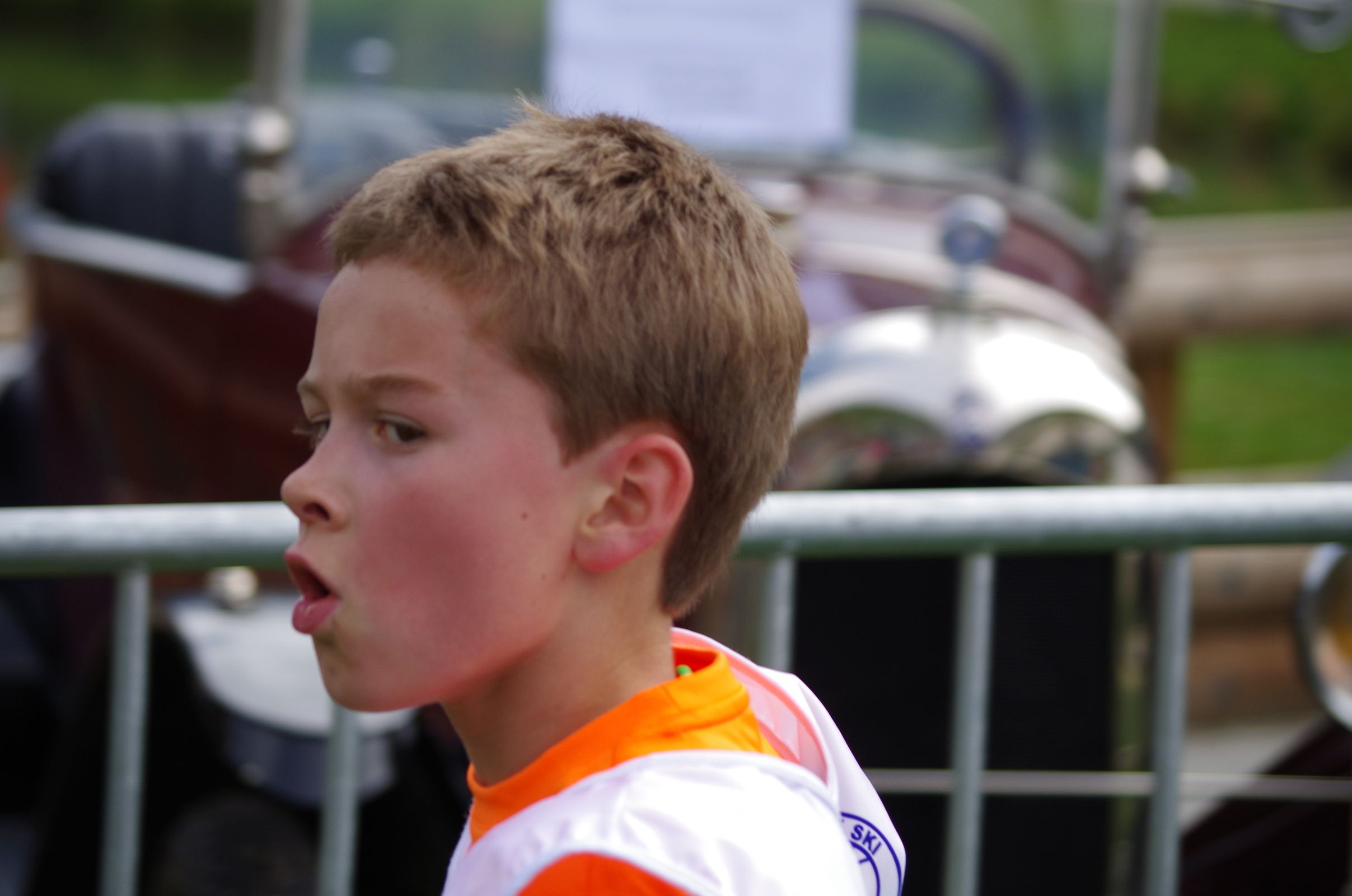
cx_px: 676
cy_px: 448
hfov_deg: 11.0
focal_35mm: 187
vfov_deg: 7.3
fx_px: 7009
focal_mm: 125
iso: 200
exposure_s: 1/640
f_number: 4.5
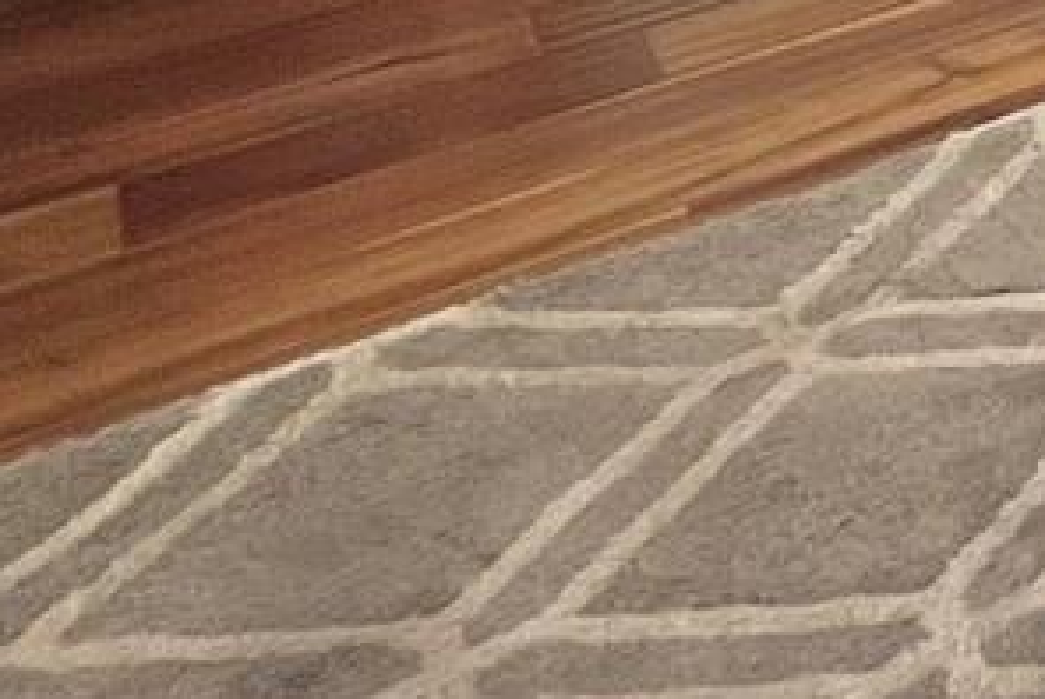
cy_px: -960
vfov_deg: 13.7
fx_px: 2121
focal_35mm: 73
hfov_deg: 17.7
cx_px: 2168
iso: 64
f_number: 1.8
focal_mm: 1.57
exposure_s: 1/120
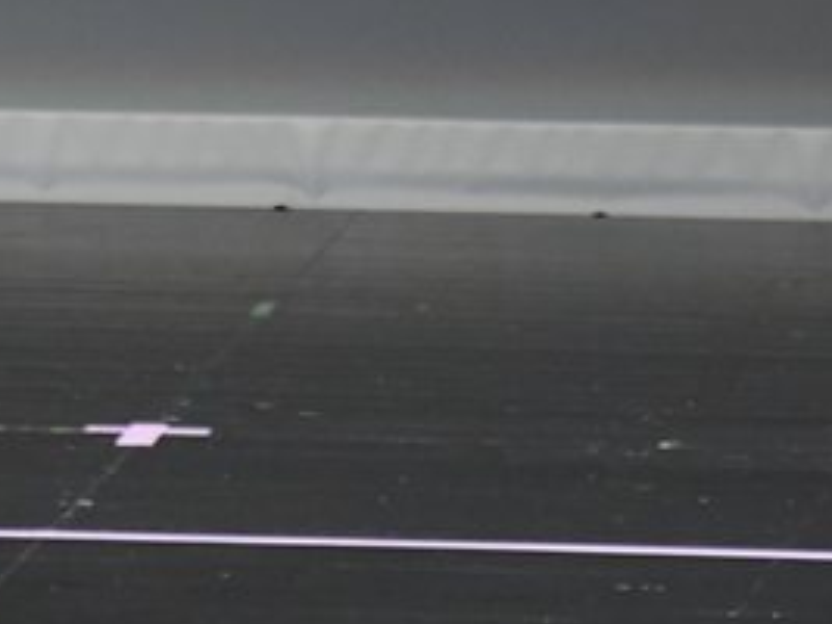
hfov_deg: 1.9
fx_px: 25153
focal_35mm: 1047
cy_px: 81
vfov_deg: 1.4
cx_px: 61
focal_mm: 250
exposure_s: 1/400
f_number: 5.6
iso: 5000
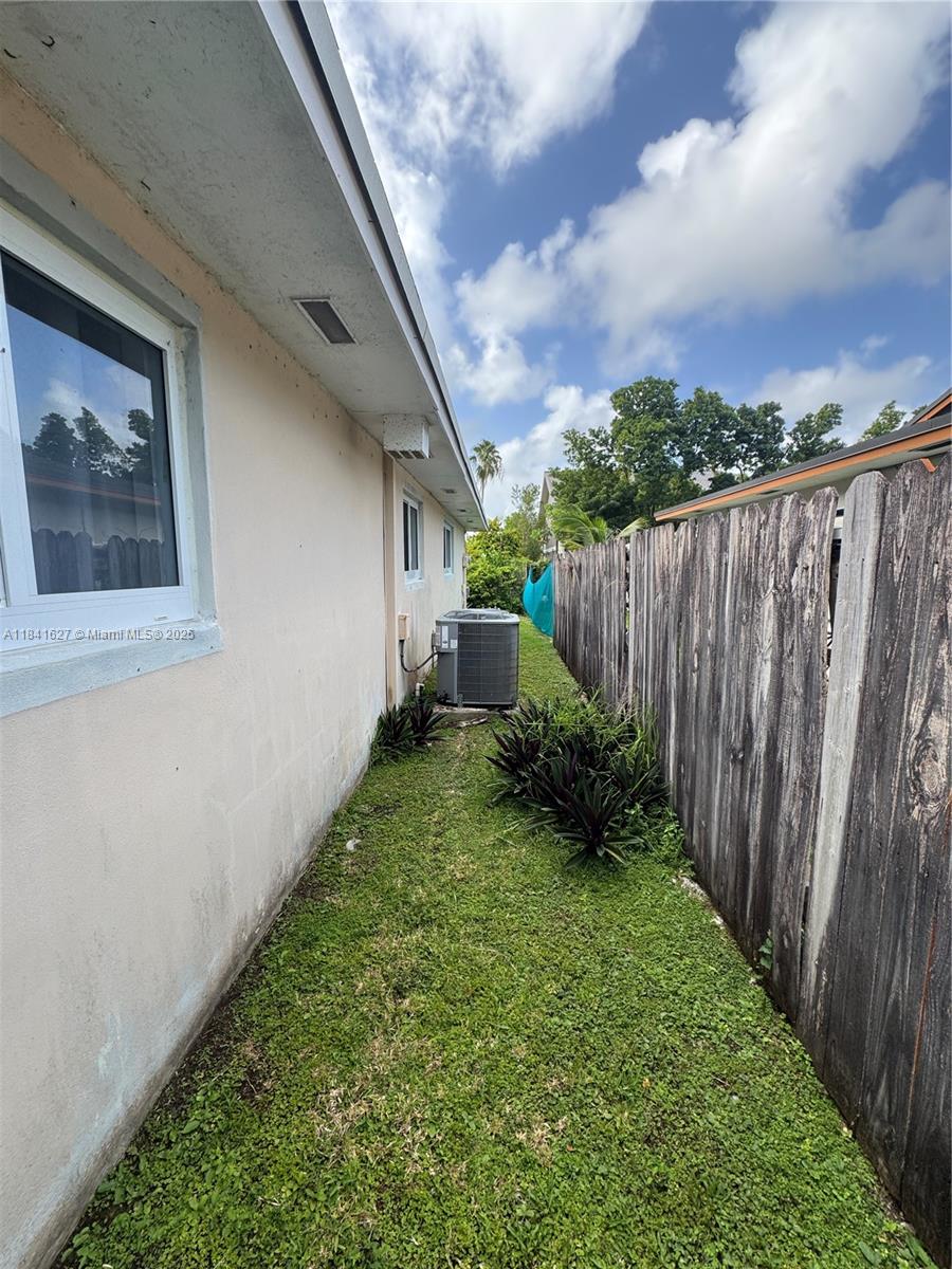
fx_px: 513
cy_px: 634
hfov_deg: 85.7
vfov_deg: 102.1
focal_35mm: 14
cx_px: 476
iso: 40
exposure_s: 1/405
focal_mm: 2.22
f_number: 2.2
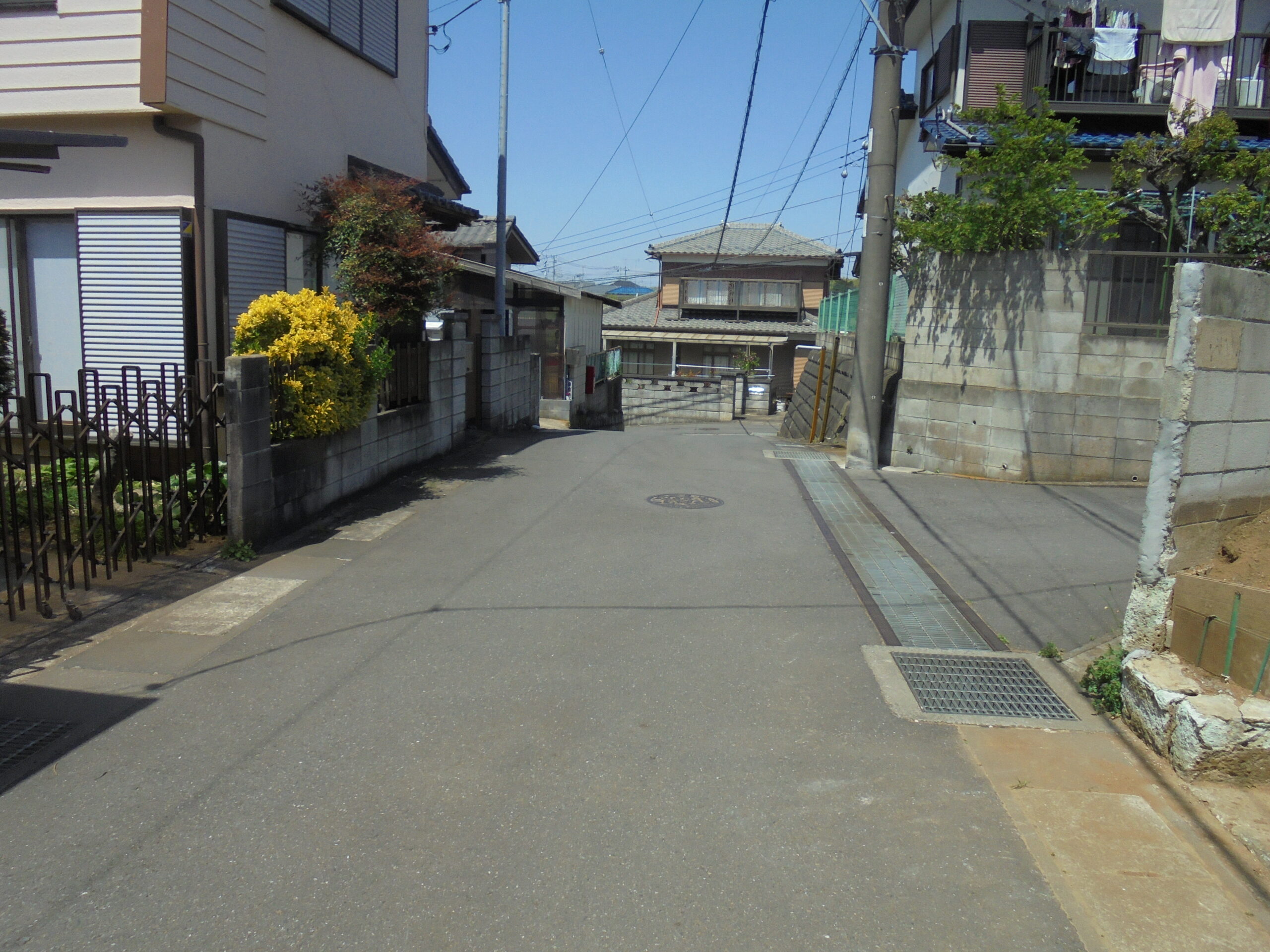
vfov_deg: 53.1
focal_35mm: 26
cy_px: 476
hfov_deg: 67.3
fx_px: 954
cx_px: 635
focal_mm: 4.6
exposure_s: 1/1000
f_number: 3.5
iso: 100
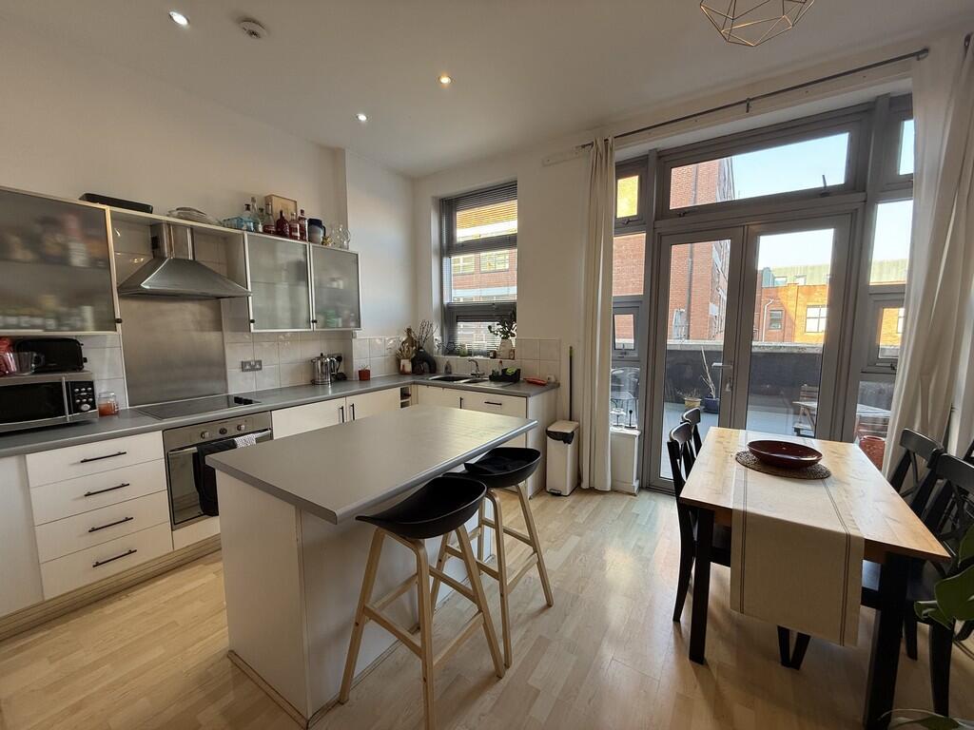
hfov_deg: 102.1
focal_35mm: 14
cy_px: 365
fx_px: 394
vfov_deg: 85.7
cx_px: 487
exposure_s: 1/100
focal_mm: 2.22
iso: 100
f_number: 2.2
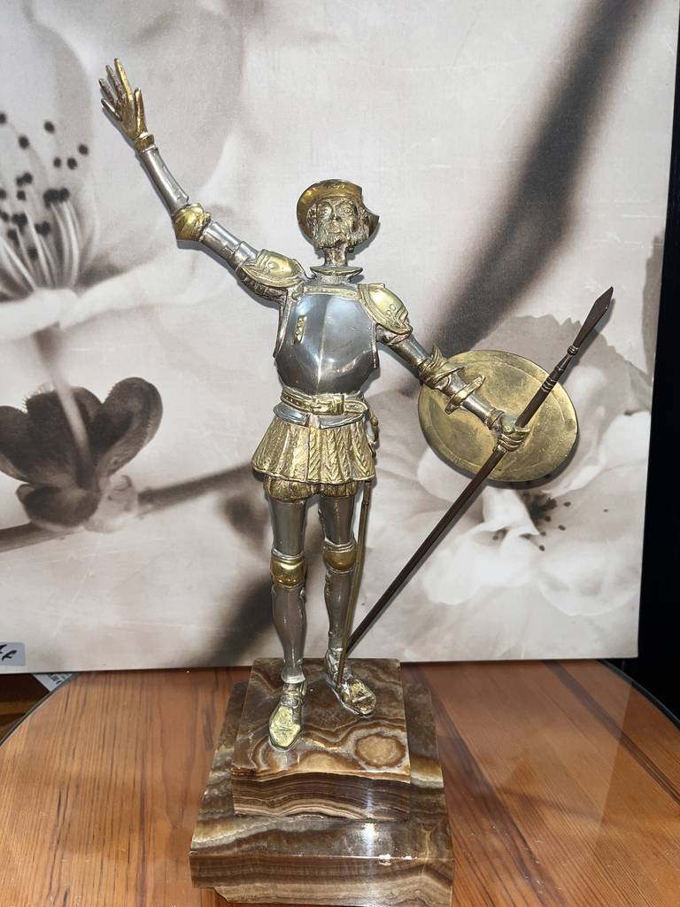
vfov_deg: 67.3
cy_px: 454
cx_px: 340
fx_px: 681
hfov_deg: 53.1
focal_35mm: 26
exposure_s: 1/47
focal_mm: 5.1
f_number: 1.6
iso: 40
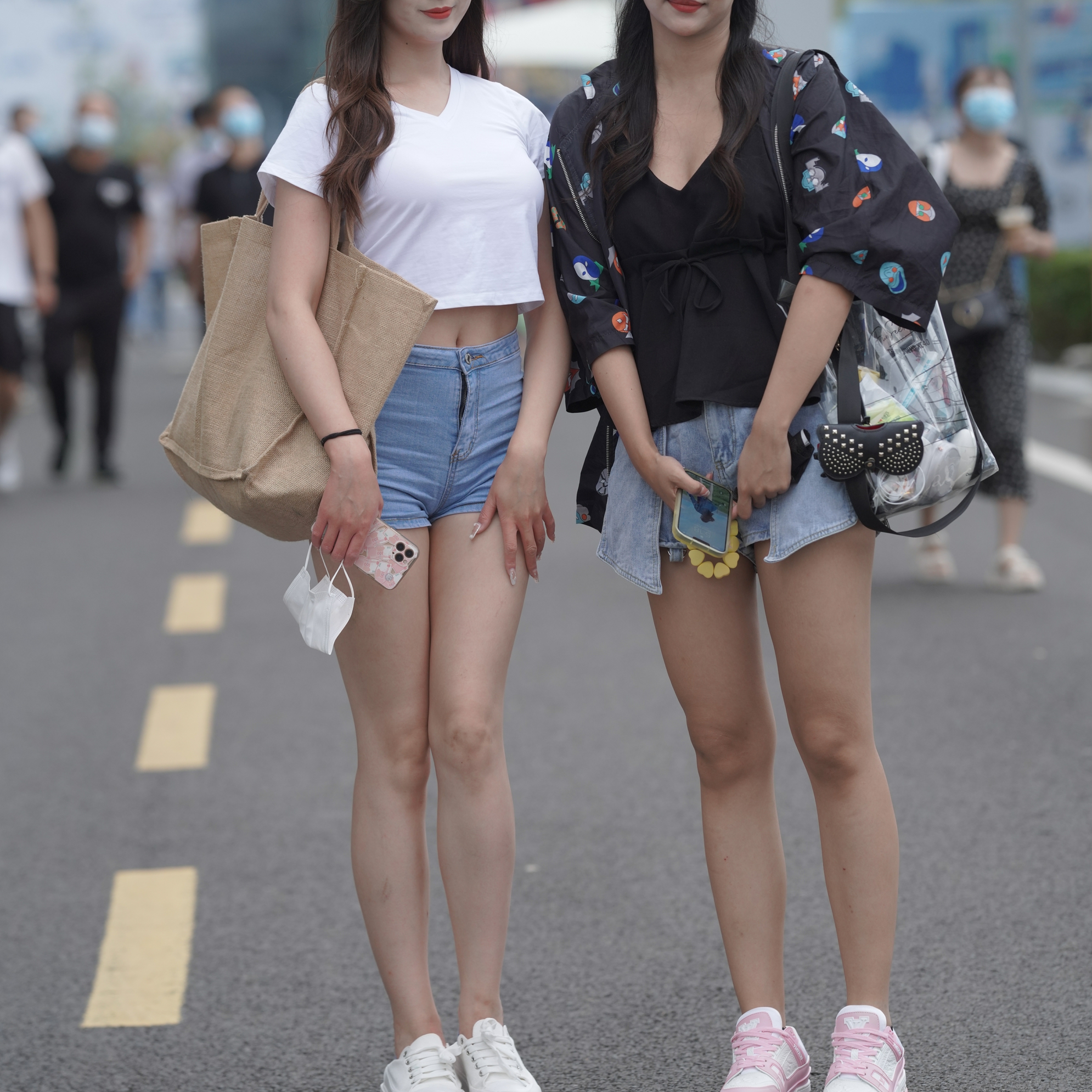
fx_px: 6174
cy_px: 431
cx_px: 548
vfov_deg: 10.1
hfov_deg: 10.1
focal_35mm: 173
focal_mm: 135
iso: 400
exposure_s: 1/500
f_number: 3.2
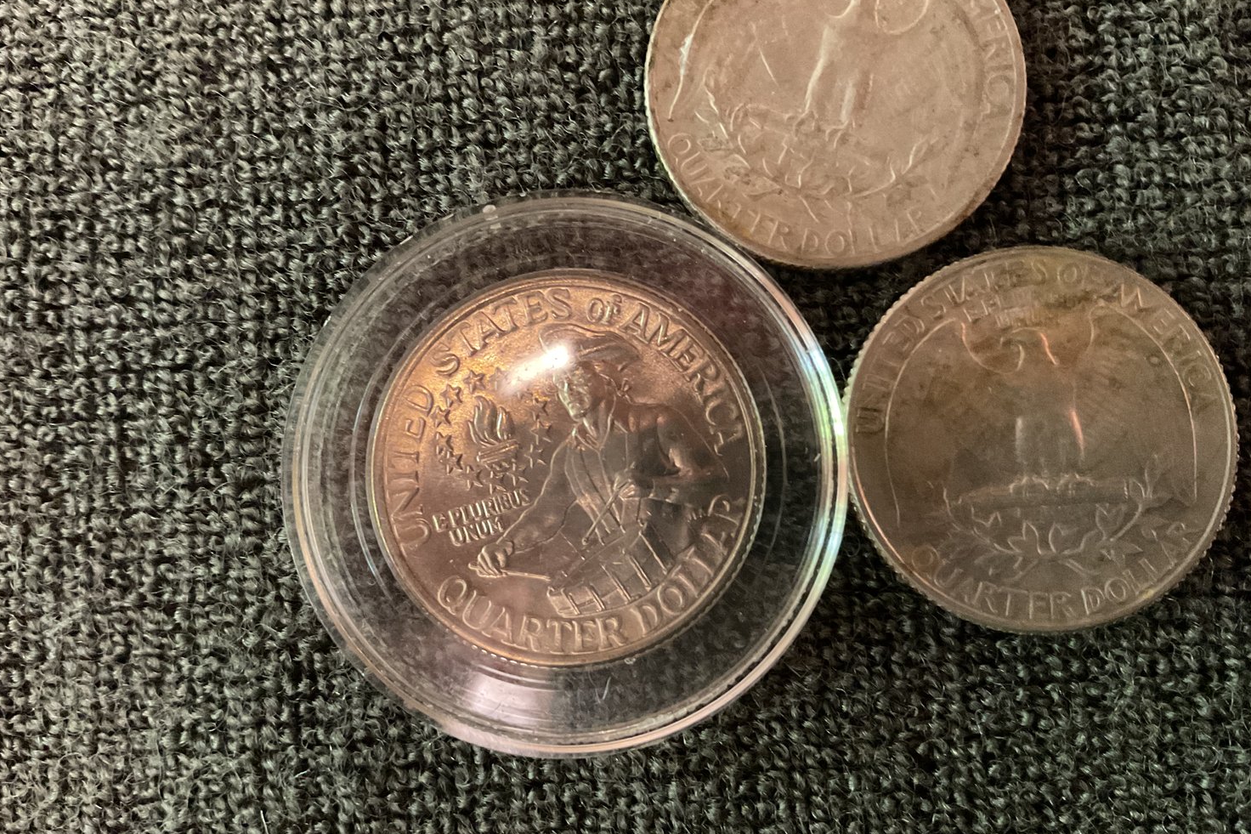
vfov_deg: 42.3
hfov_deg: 60.3
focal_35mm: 31
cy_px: 421
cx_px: 637
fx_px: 1077
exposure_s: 1/25
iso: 500
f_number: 1.8
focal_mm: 3
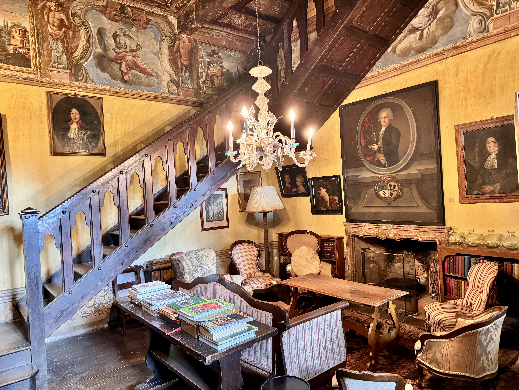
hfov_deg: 71.6
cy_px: 195
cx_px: 260
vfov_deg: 56.8
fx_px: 360
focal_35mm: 24
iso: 640
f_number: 1.78
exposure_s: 1/33
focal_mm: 6.76
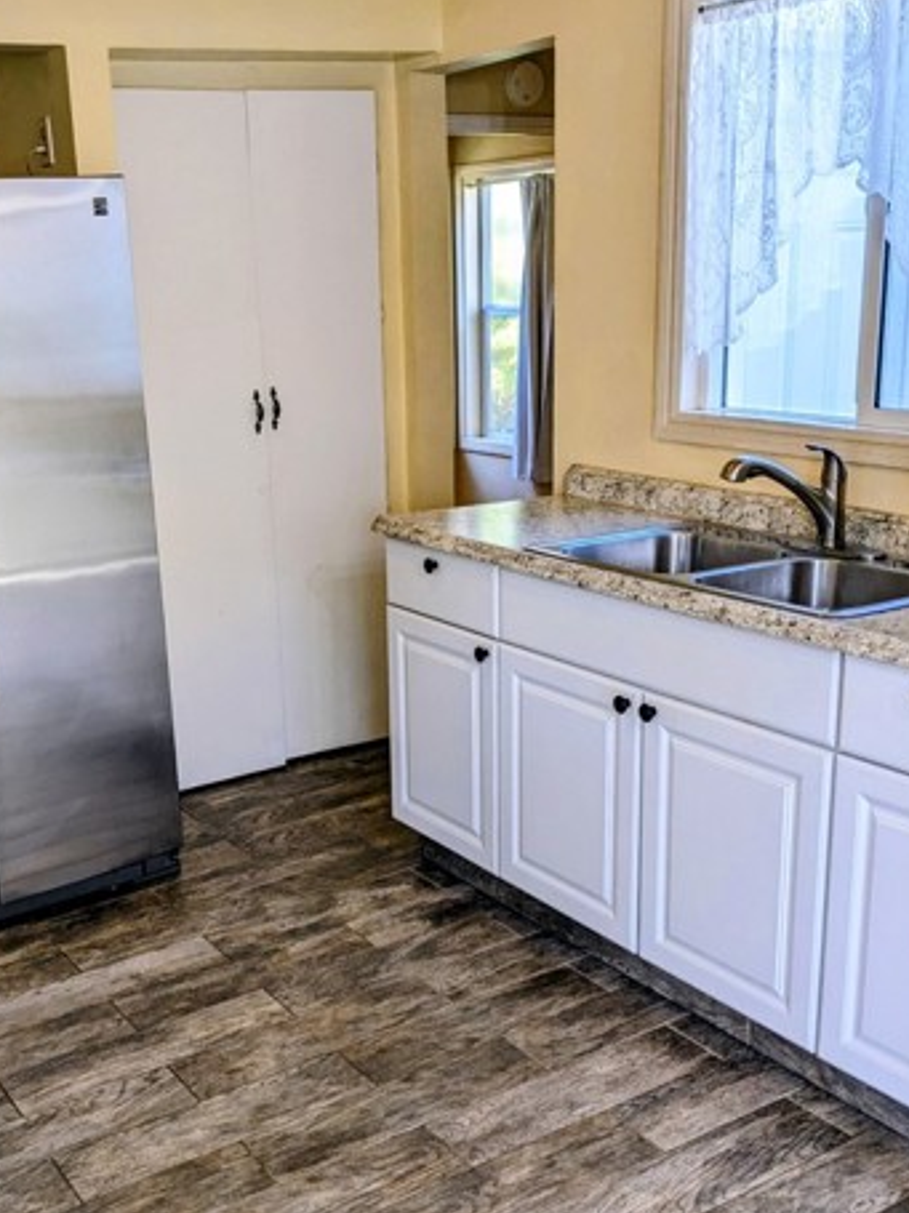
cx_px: 347
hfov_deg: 37.5
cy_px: 666
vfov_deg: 48.9
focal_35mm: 38
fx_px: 1331
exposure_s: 1/120
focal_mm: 4.38
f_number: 1.73
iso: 115
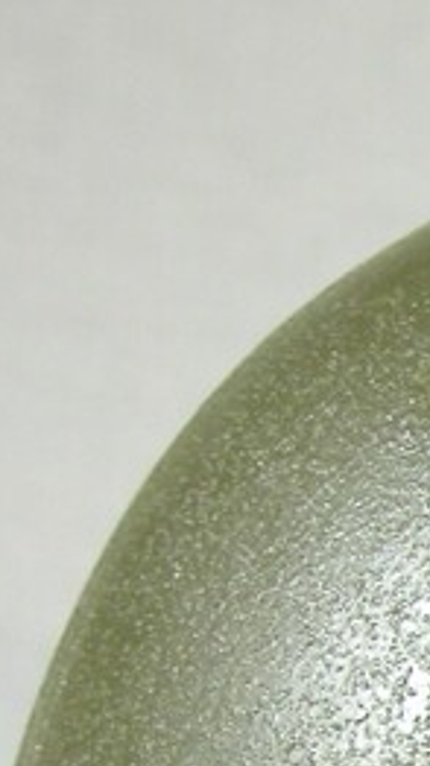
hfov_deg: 6.3
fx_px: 3635
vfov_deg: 11.8
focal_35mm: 179
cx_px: 1205
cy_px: 930
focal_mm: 10.7
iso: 100
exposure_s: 1/4.7
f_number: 2.9
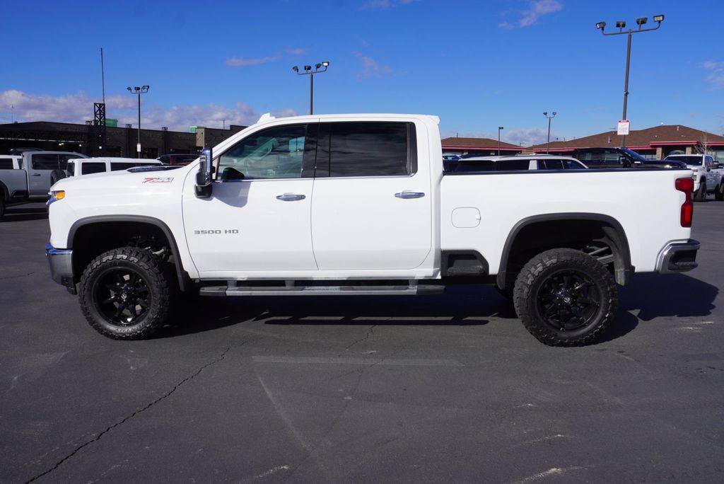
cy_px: 242
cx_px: 362
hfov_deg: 59.5
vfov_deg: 41.8
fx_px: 634
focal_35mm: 32
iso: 100
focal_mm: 21
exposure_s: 1/320
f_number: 10
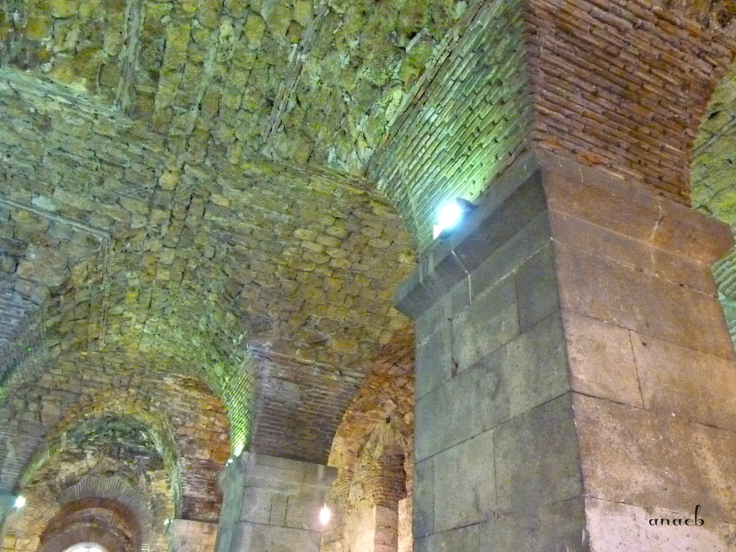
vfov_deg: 51.4
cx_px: 368
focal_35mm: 27
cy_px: 276
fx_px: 574
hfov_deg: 65.3
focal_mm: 4.8
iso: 1600
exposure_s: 1/30
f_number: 2.8
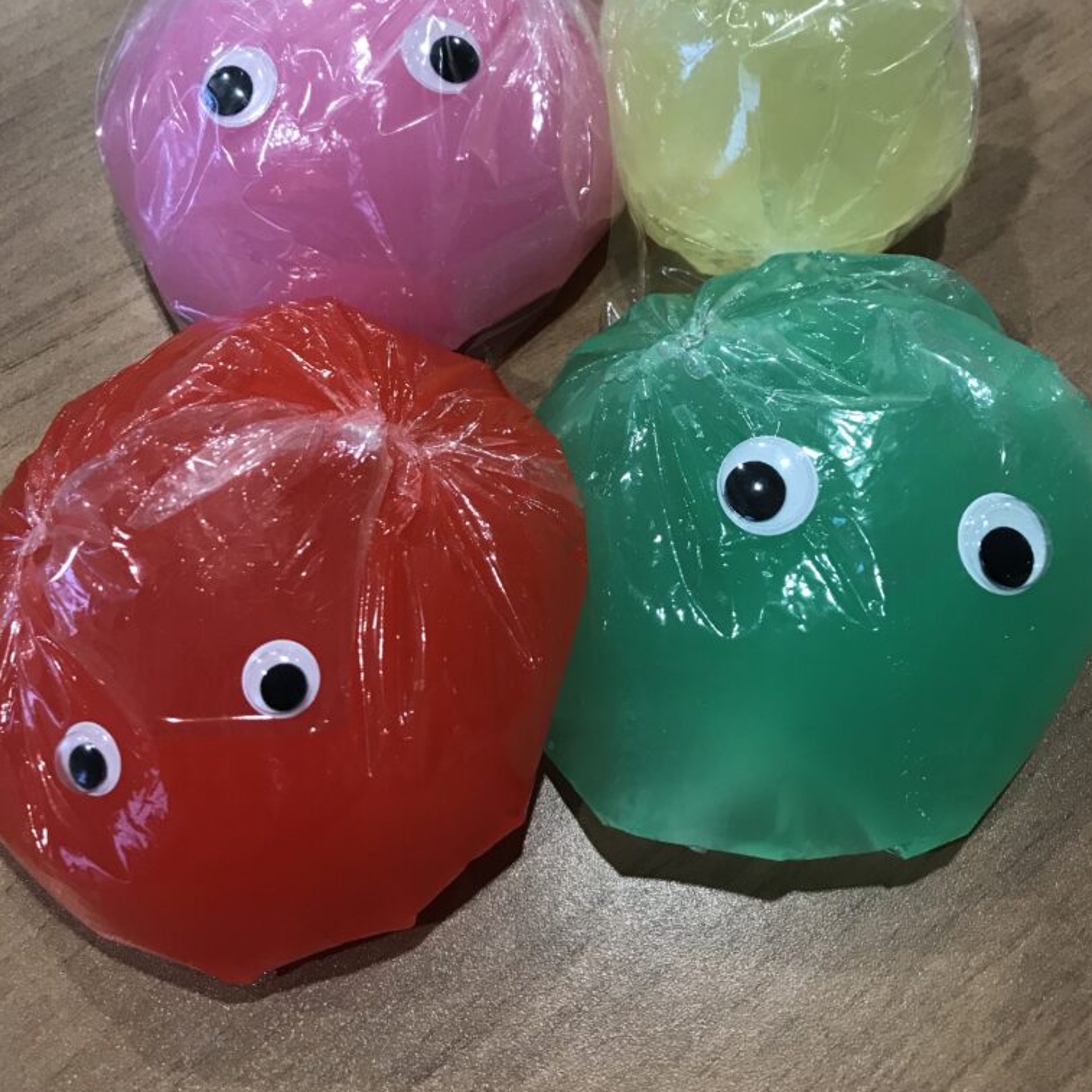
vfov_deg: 47.8
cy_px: 377
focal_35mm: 34
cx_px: 561
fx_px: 1213
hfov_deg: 48.4
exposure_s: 1/17
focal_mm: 3.99
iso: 40
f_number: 1.8
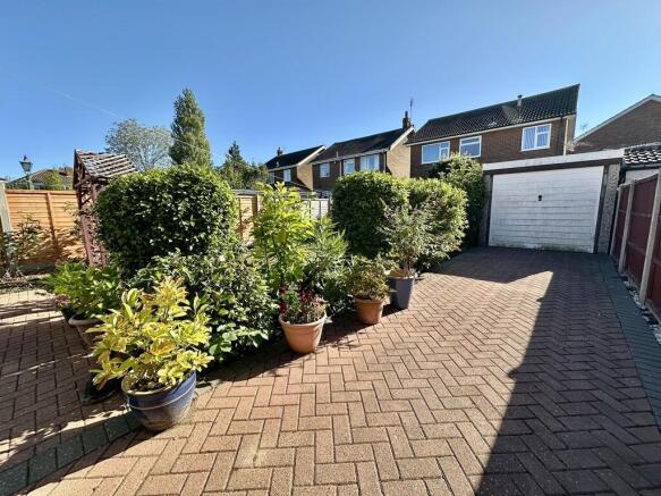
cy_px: 248
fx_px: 267
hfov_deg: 102.1
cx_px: 330
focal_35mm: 14
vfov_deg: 85.7
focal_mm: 2.22
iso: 40
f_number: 2.2
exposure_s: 1/678
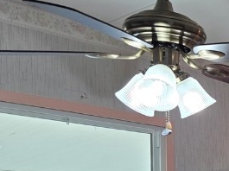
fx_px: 588
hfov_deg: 17.7
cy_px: 243
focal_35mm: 89
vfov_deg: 15.5
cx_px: 412
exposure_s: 1/120
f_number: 1.8
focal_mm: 5.4
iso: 32
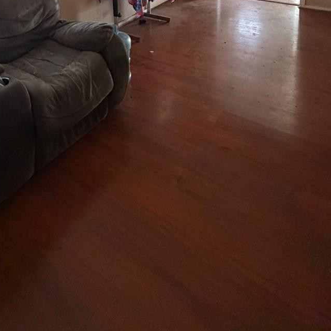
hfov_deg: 55.0
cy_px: -41
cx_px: 126
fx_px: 314
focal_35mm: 29
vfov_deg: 42.4
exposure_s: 1/60
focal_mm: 2.22
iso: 1000
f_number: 2.2
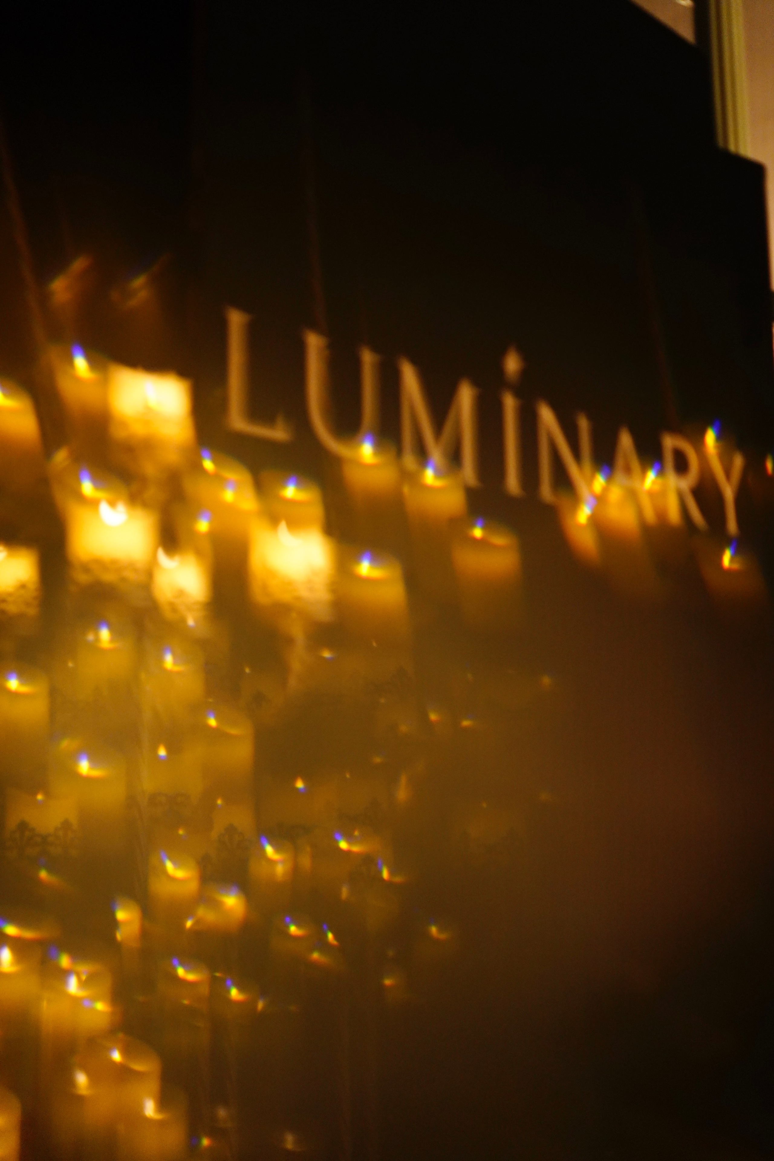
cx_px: 387
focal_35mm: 50
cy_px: 580
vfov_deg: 39.6
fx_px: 1612
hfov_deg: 27.0
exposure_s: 1/160
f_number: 1.8
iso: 4000
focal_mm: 50
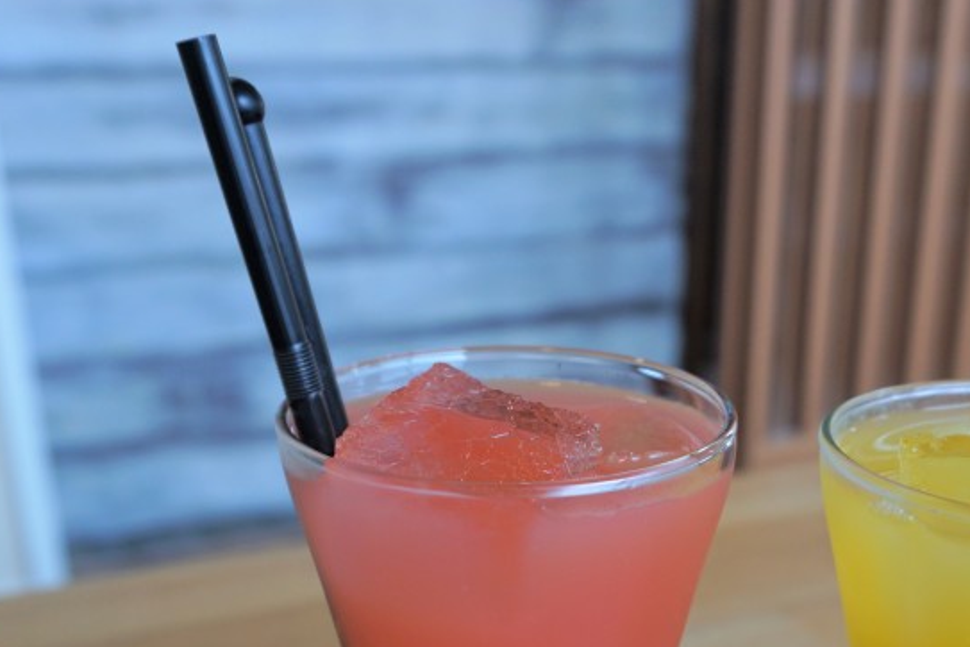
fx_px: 1428
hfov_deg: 37.0
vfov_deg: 24.3
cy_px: 652
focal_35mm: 53
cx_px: 675
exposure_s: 1/60
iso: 200
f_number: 4
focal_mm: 16
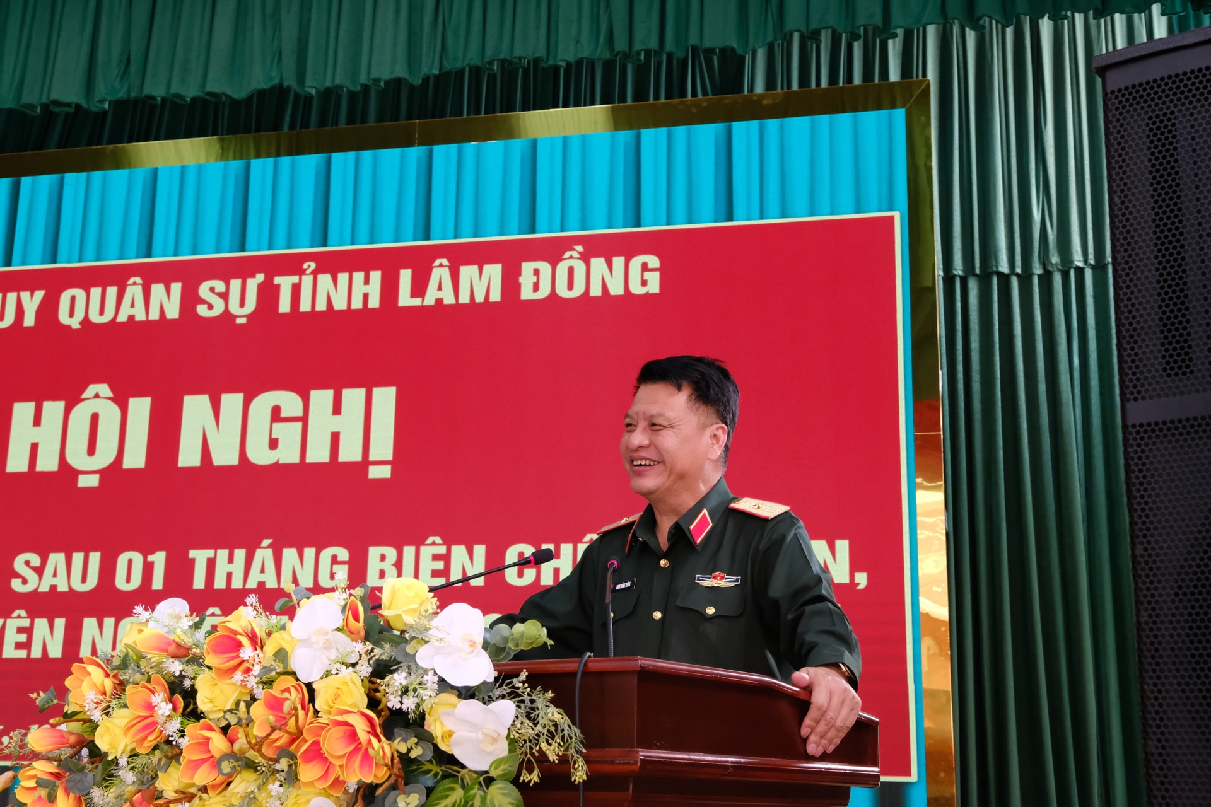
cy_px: 404
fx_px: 1480
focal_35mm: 44
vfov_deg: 30.5
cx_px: 606
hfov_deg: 44.5
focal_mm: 29.2
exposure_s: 1/50
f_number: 7.1
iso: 3200
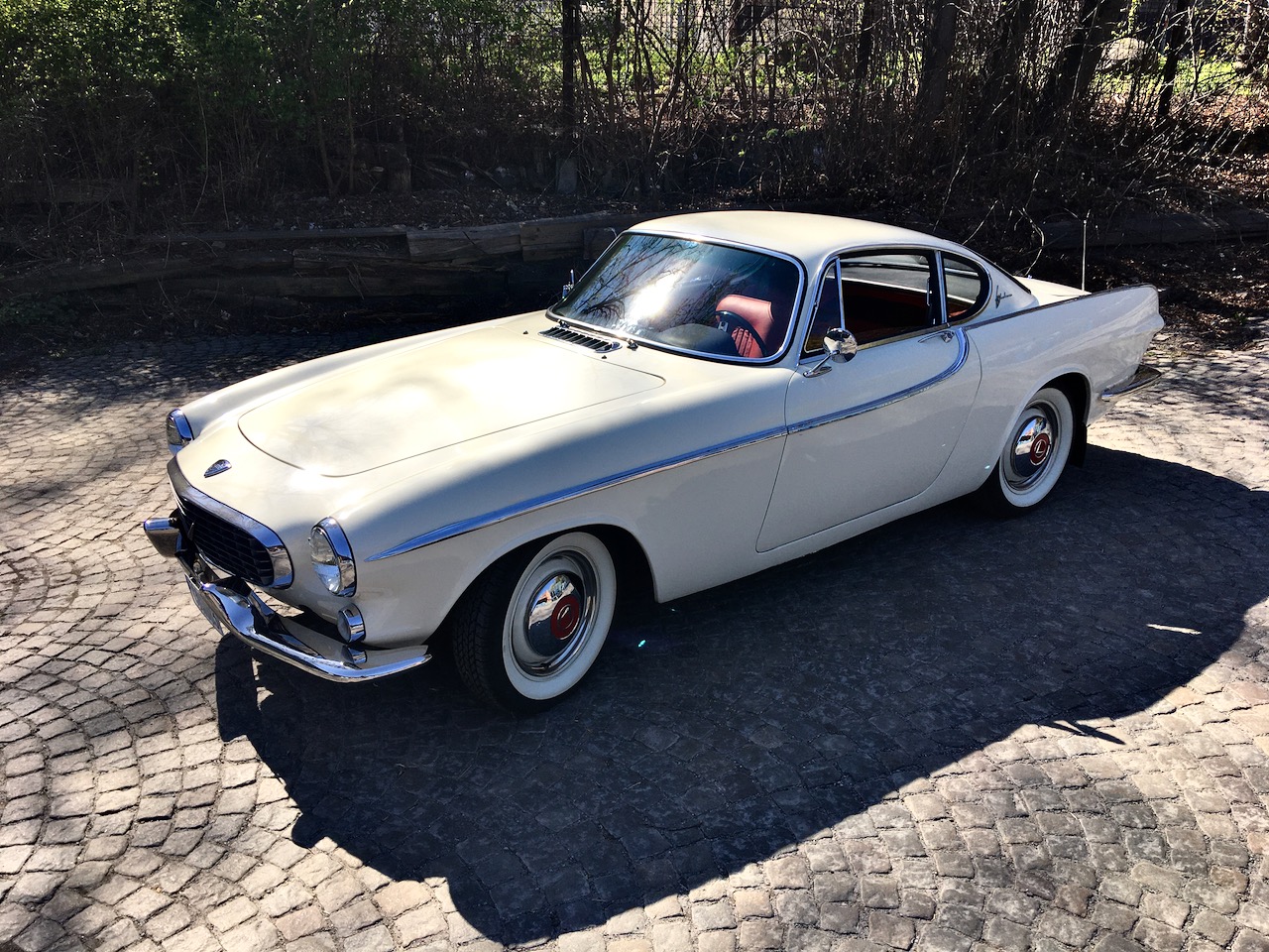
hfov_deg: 61.7
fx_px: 1063
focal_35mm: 29
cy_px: 476
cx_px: 634
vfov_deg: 48.2
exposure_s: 1/874
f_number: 2.2
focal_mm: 4.15
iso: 25
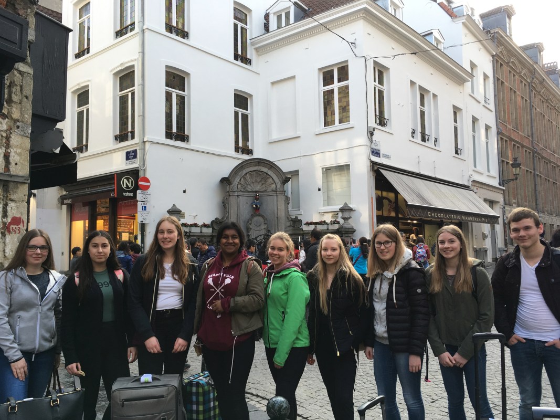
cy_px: 210
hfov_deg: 61.7
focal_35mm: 29
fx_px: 469
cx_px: 280
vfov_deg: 48.2
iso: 25
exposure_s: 1/157
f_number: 2.2
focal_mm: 4.15
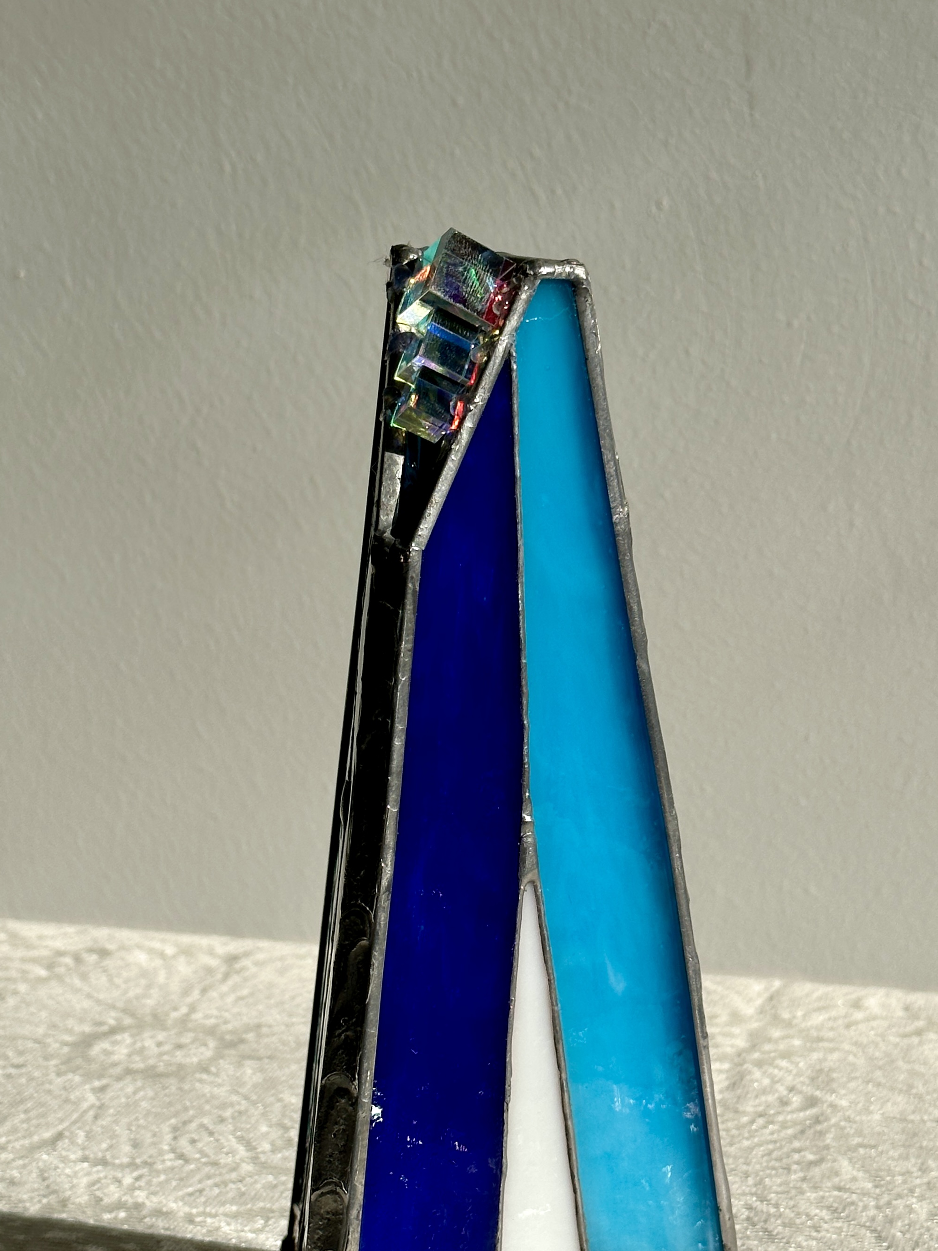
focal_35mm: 59
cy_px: 761
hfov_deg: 24.8
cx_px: 506
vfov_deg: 32.6
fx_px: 2132
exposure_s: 1/3731
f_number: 1.78
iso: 64
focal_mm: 6.86
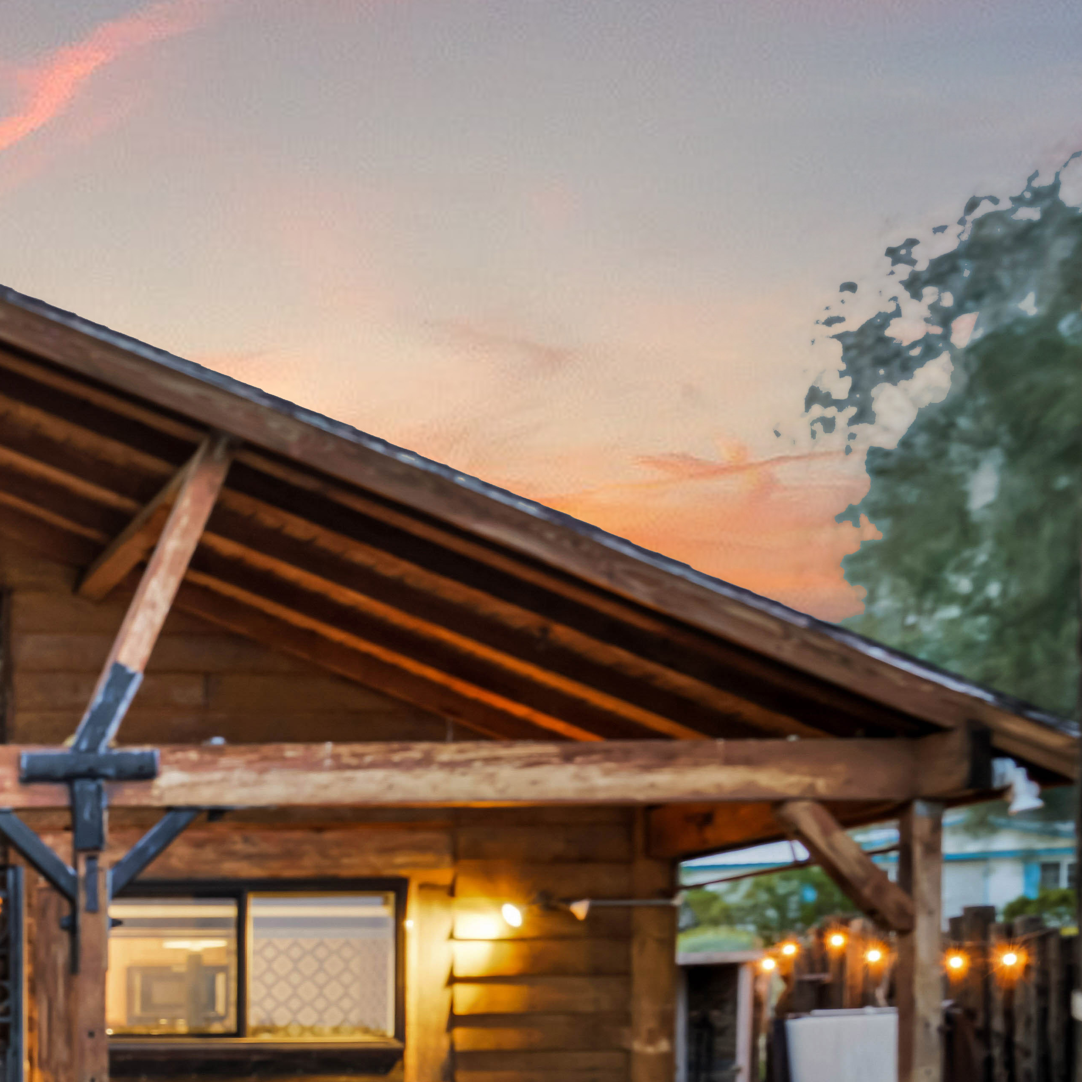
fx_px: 1874
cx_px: -331
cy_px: 670
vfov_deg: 32.1
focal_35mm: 53
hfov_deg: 27.0
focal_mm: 20
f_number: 8
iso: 100
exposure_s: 4
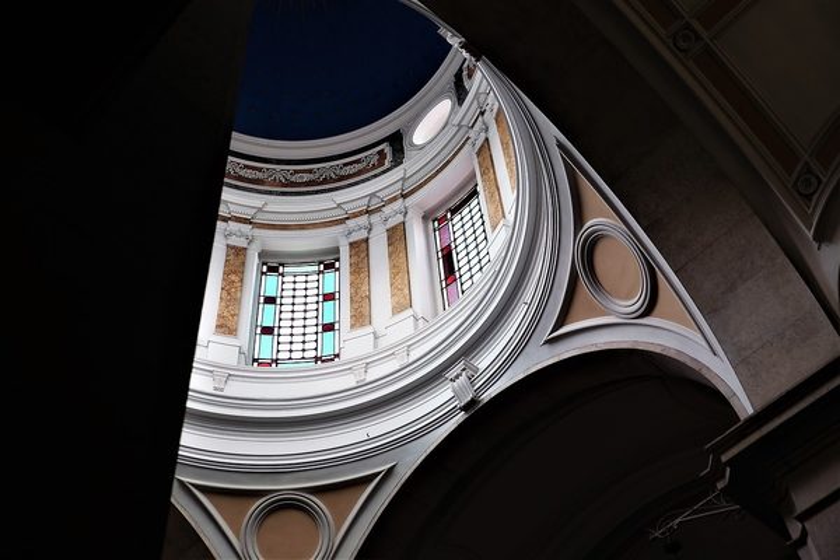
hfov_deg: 42.7
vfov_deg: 29.2
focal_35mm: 46
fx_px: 1073
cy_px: 280
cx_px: 420
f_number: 4.3
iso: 640
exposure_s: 1/60
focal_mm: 30.9
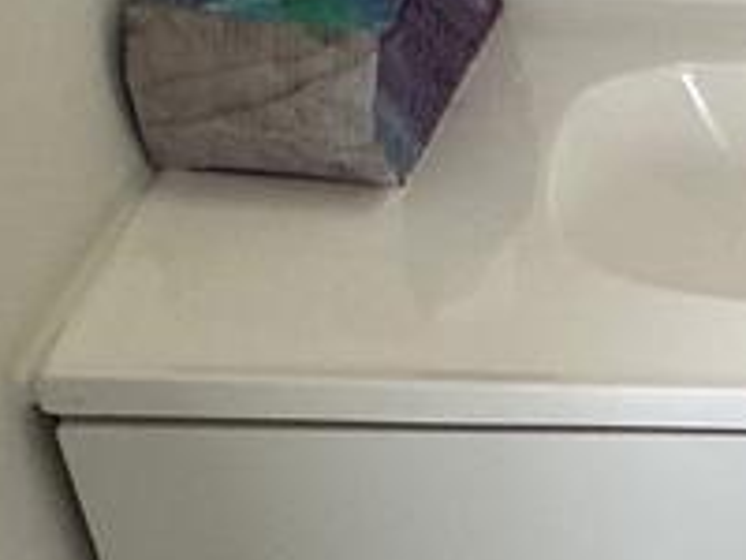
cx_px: 1279
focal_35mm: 101
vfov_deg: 13.6
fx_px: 2177
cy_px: 903
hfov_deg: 16.7
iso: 80
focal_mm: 2.22
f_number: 2.2
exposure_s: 1/120
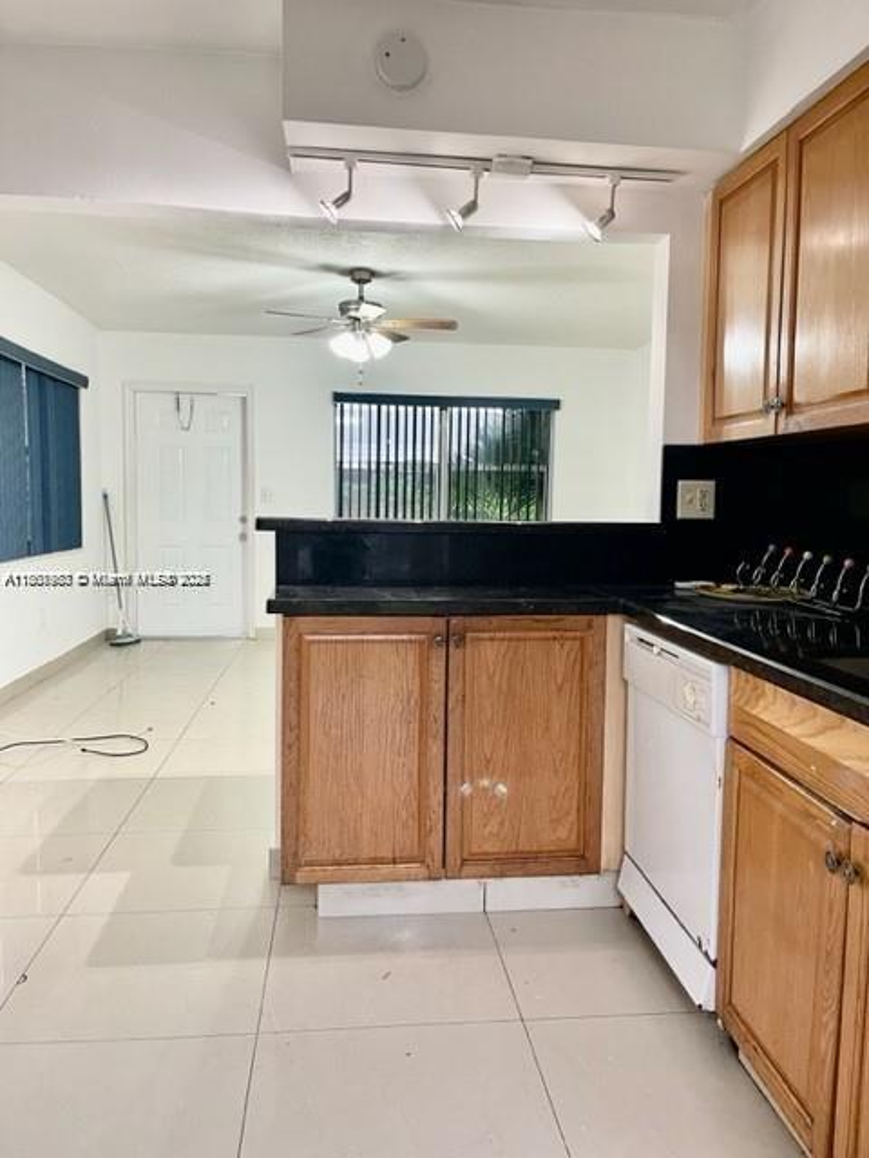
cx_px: 434
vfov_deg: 67.3
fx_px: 870
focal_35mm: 26
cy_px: 579
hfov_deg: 53.1
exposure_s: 1/60
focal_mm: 5.1
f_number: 1.6
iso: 160
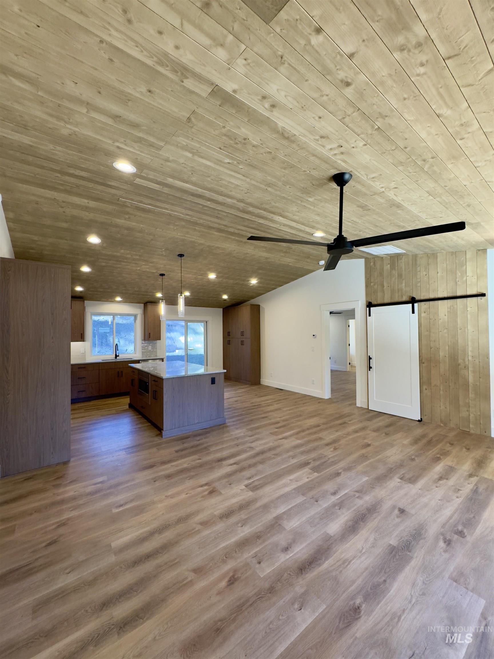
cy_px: 330
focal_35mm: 14
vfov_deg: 102.1
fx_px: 266
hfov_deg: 85.7
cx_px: 247
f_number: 2.2
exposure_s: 1/120
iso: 250
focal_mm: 2.22
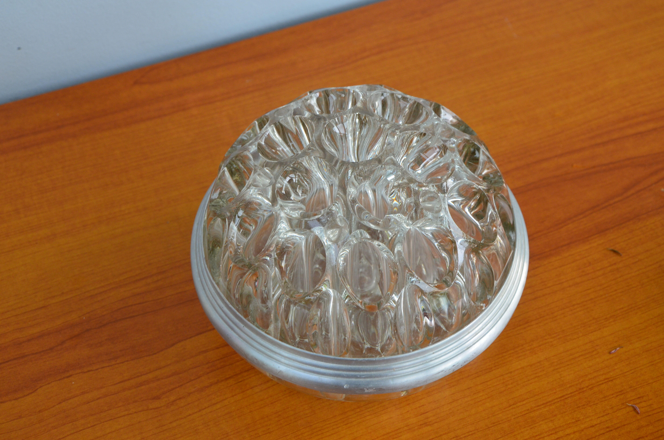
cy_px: 220
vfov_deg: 25.6
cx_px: 332
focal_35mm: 52
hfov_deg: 37.9
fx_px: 966
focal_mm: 35
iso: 400
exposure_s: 1/40
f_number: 9
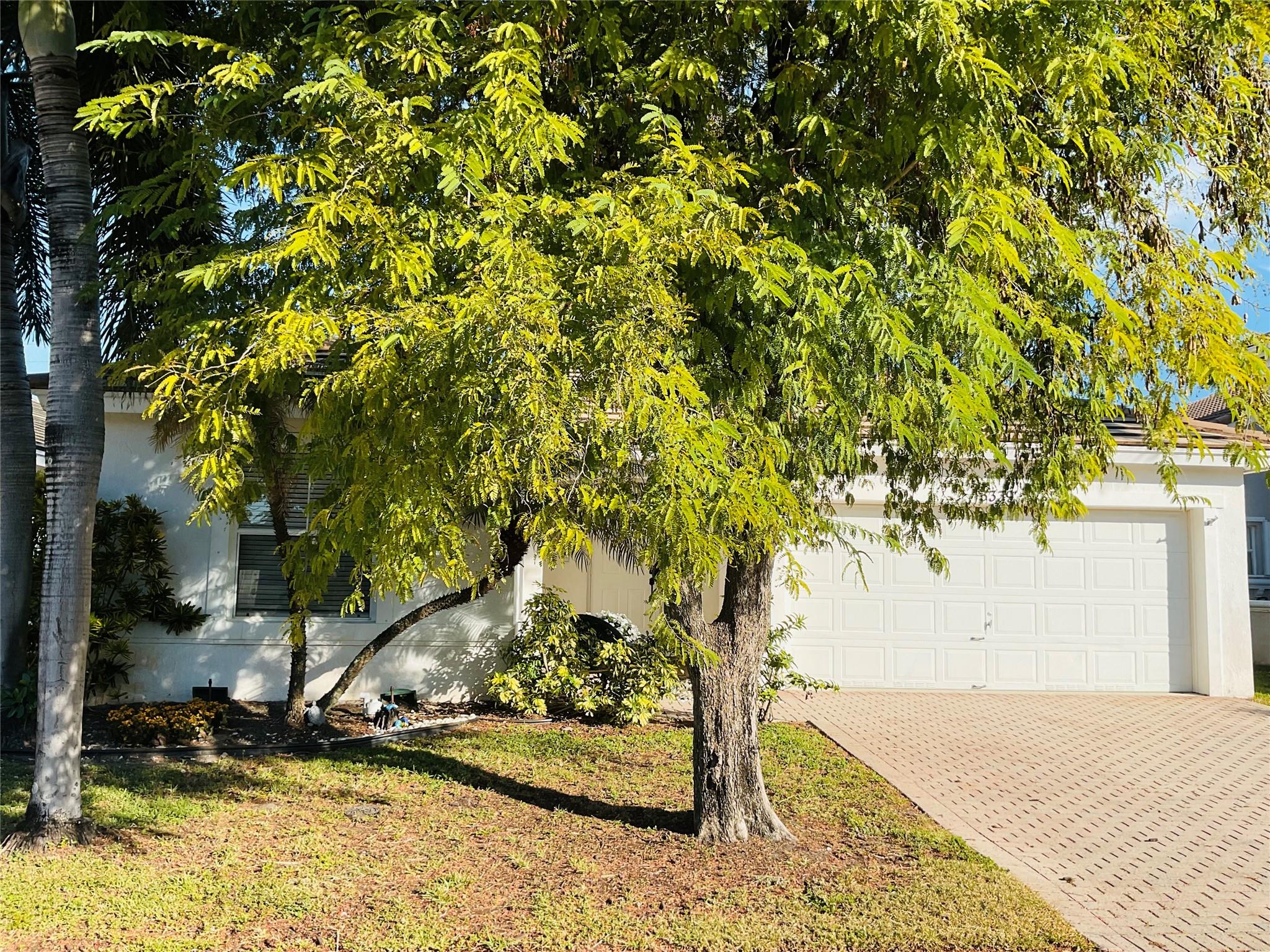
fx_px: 1064
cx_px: 635
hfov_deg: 61.7
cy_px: 476
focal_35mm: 29
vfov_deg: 48.2
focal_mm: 3
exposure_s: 1/944
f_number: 1.8
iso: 16
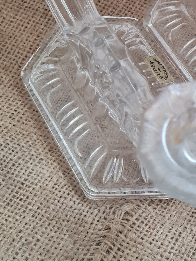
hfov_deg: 19.6
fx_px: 551
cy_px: 33
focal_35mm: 73
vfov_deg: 25.9
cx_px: 195
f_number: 1.8
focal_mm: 5.4
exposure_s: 1/50
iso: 500
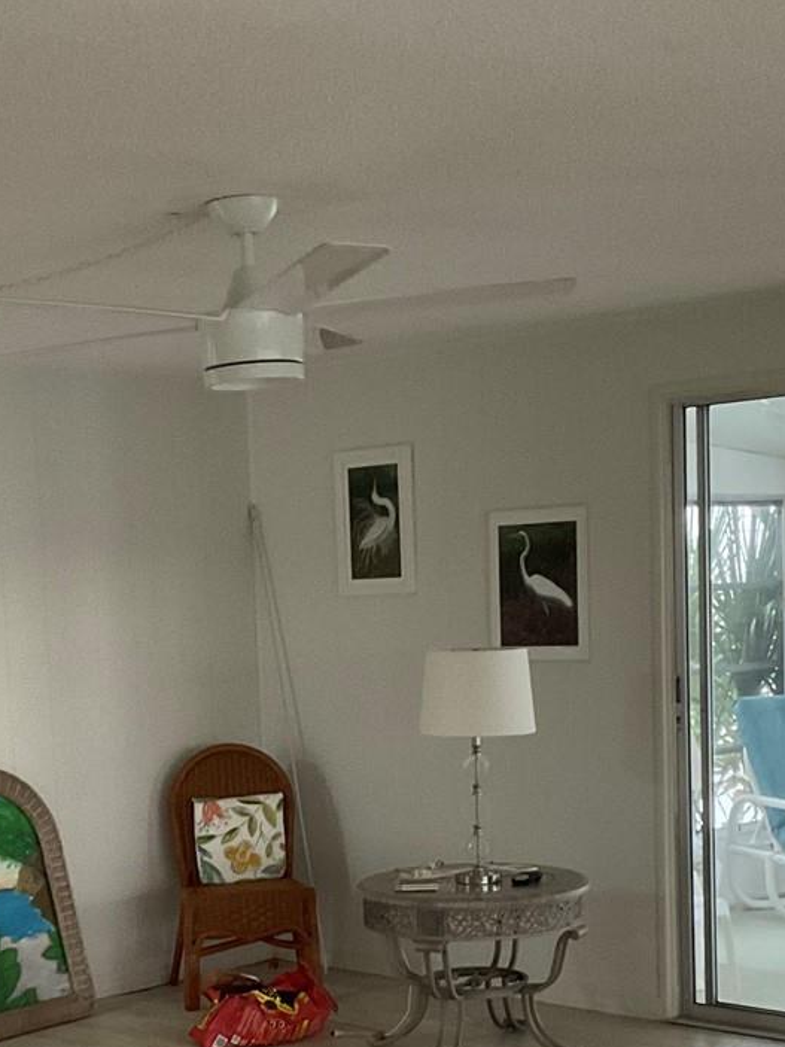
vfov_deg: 28.8
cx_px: 243
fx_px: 1996
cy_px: 819
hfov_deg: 22.1
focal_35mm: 66
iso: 250
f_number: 1.8
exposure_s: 1/60
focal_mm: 3
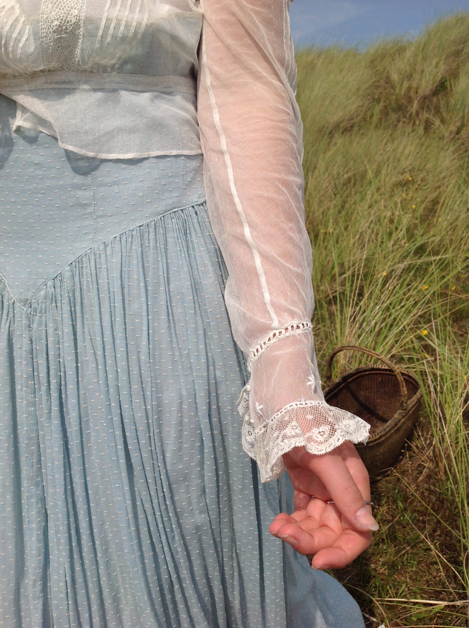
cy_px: 314
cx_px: 234
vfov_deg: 52.7
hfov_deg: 40.6
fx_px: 634
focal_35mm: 35
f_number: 2.4
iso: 50
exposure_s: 1/4329
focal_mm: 4.28
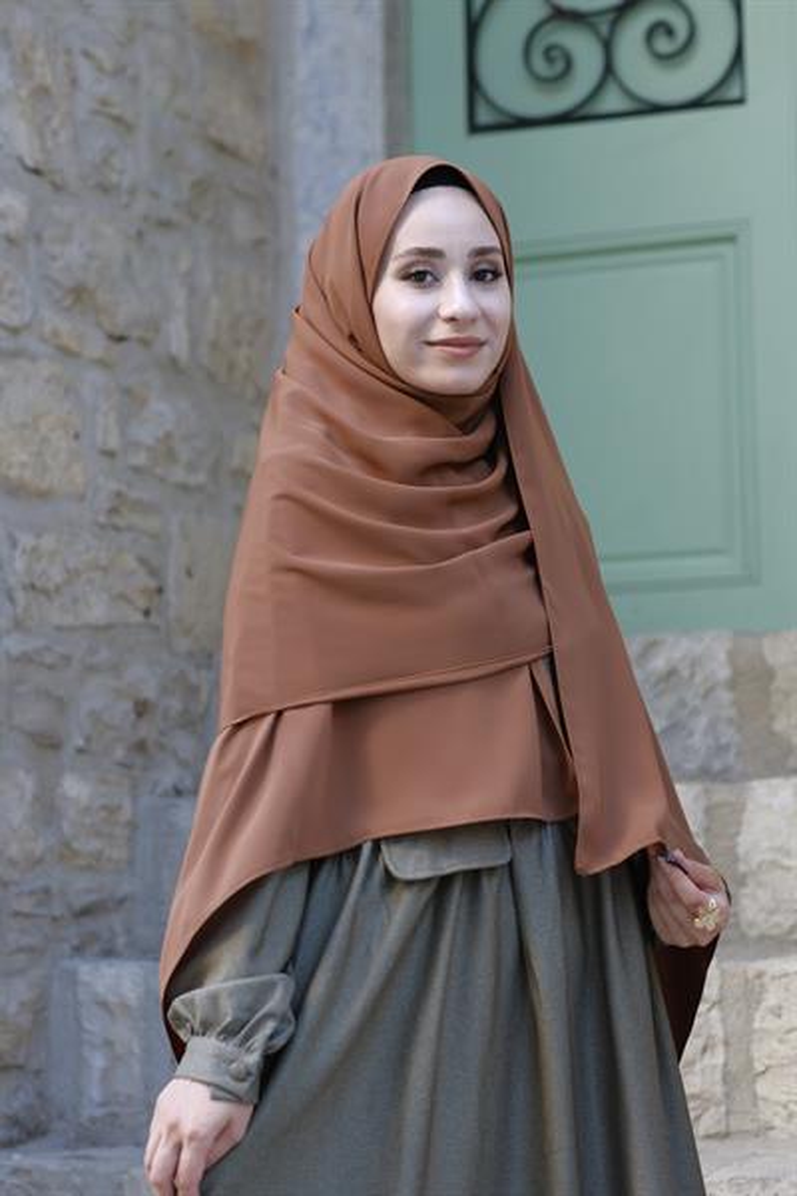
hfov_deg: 16.3
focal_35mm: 84
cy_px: 598
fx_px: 2789
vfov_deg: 24.2
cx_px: 398
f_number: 2.8
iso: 125
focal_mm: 56
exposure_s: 1/60
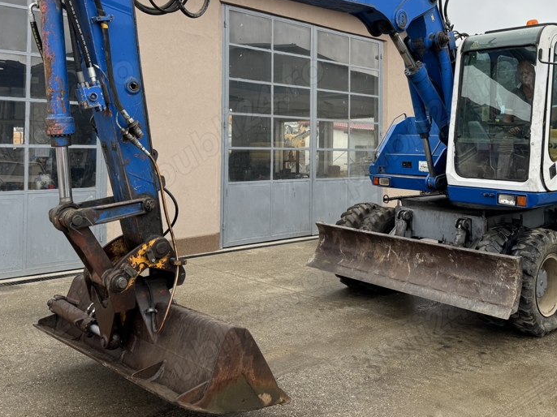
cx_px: 331
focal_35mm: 35
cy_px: 139
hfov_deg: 52.3
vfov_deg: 40.2
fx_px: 563
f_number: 1.78
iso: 80
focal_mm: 6.76
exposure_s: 1/349
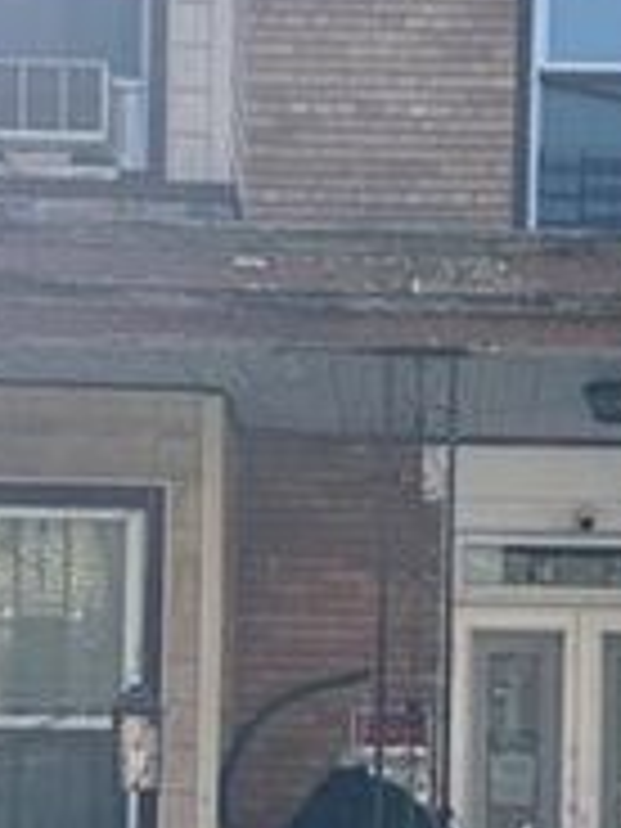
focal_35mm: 87
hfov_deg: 17.0
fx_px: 2081
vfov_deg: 22.1
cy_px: 713
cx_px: 374
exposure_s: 1/1678
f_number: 1.78
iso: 80
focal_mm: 6.76
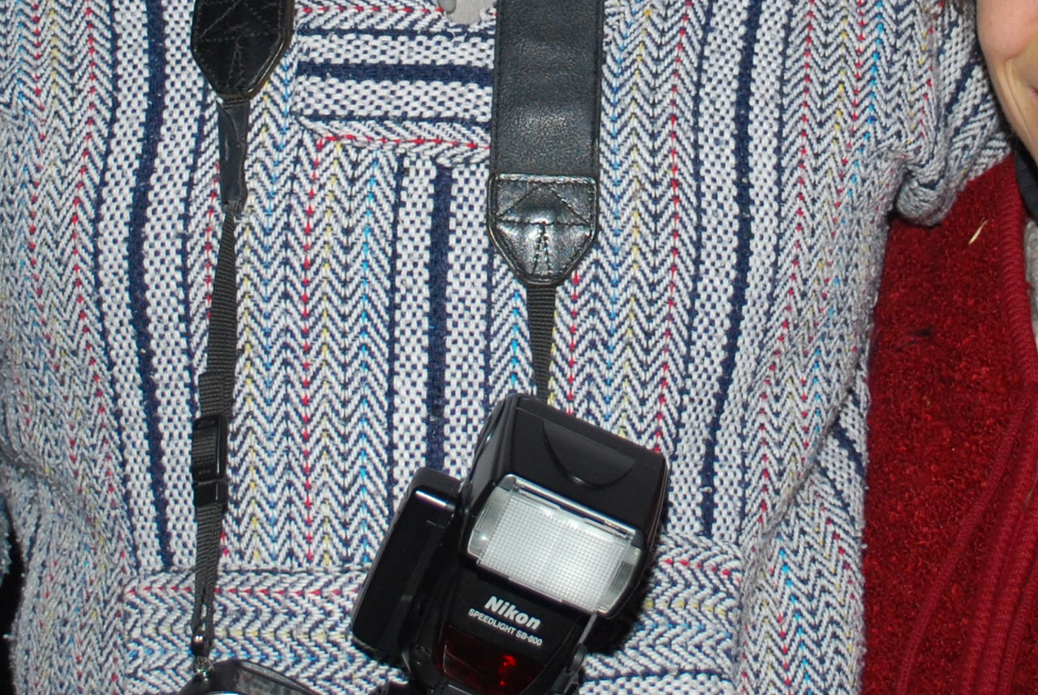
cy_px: -137
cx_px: 592
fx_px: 2974
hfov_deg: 19.8
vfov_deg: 13.0
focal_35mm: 103
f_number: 4.2
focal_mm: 24
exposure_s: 1/60
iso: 200
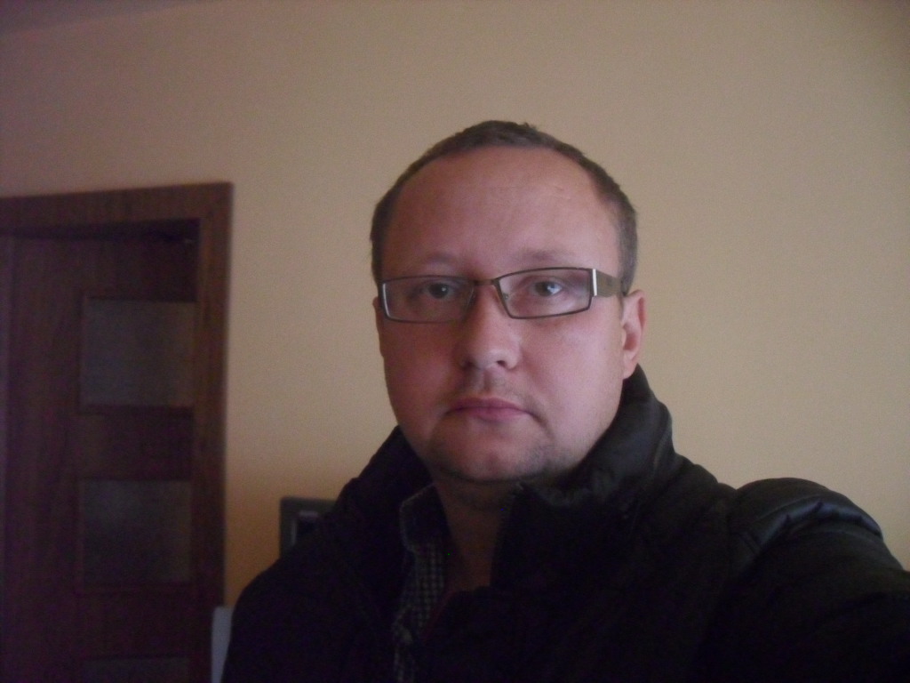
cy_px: 342
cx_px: 455
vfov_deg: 40.7
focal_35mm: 35
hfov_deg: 52.6
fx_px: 920
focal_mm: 6.2
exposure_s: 1/15
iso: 800
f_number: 2.8
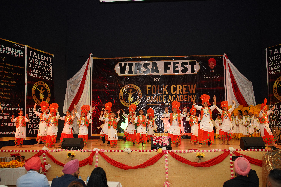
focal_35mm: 35
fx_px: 273
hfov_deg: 54.4
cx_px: 140
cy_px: 94
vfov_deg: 37.9
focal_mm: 35
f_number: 4
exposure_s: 1/250
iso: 1250
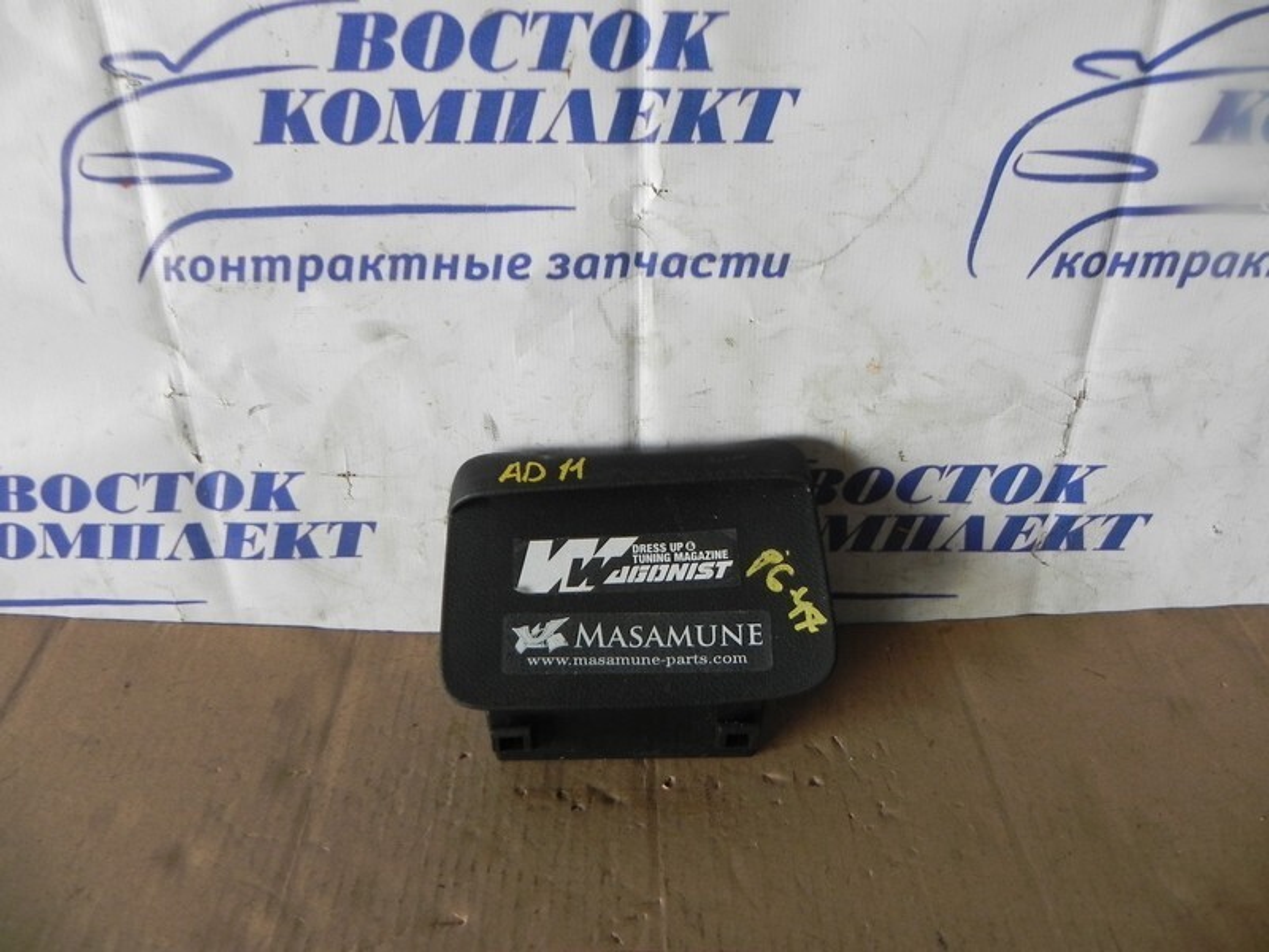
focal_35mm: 26
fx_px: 953
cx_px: 634
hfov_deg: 67.3
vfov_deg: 53.1
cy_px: 476
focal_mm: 4.6
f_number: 2.8
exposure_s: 1/59.5
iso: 160
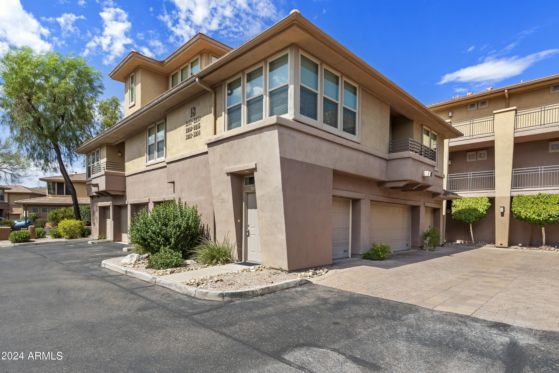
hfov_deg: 91.6
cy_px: 186
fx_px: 272
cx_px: 280
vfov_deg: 68.9
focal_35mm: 18
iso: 800
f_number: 8
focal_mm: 17.5
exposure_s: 1/2000
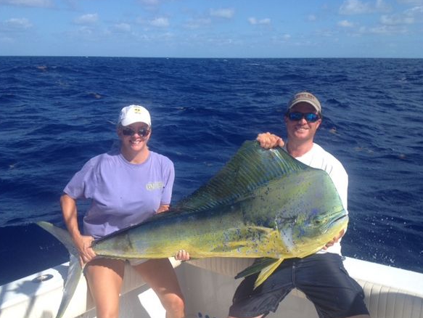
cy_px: 160
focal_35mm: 36
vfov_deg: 39.7
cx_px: 208
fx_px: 440
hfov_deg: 51.3
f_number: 2.4
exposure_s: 1/1623
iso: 64
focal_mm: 4.28
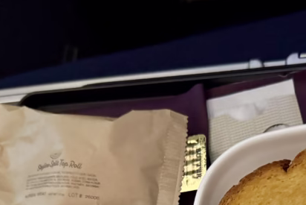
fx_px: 527
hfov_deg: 32.1
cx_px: 206
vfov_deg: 19.7
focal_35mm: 62
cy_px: 283
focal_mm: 6.76
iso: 1000
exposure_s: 1/33
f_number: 1.78
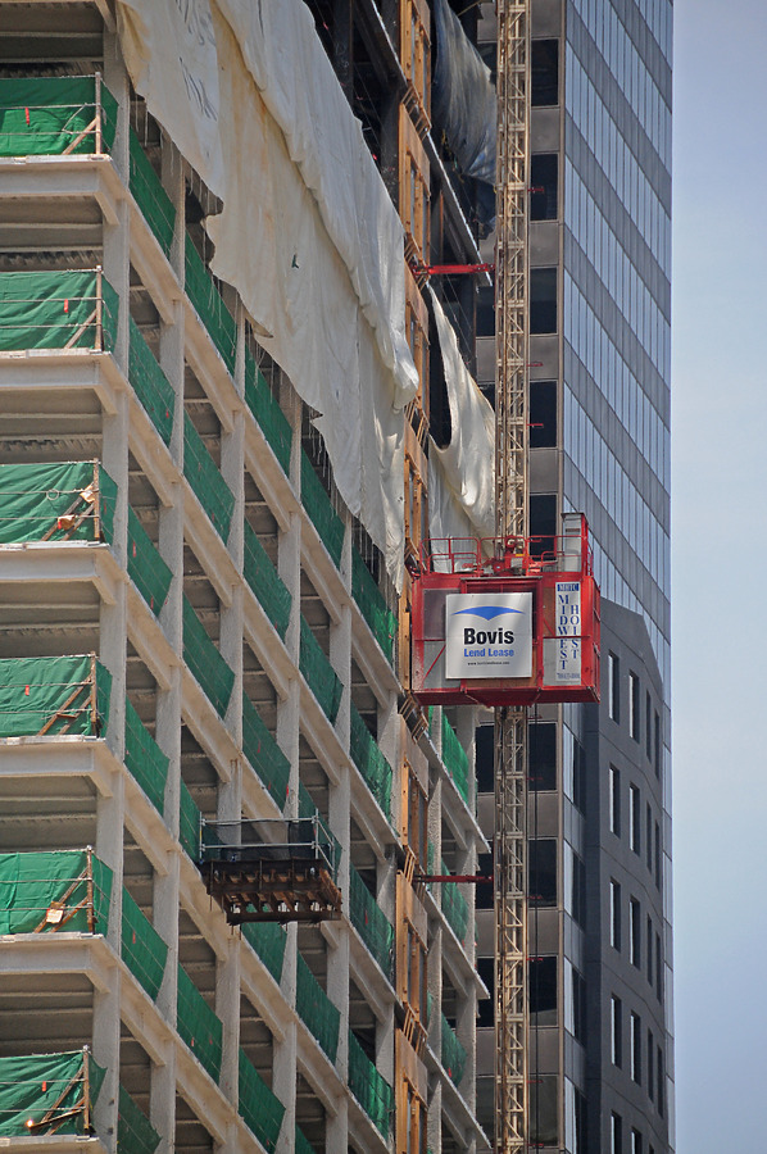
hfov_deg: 4.6
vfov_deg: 6.9
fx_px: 9609
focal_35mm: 300
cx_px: 384
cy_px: 577
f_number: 5.6
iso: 640
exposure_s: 1/1600
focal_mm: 200
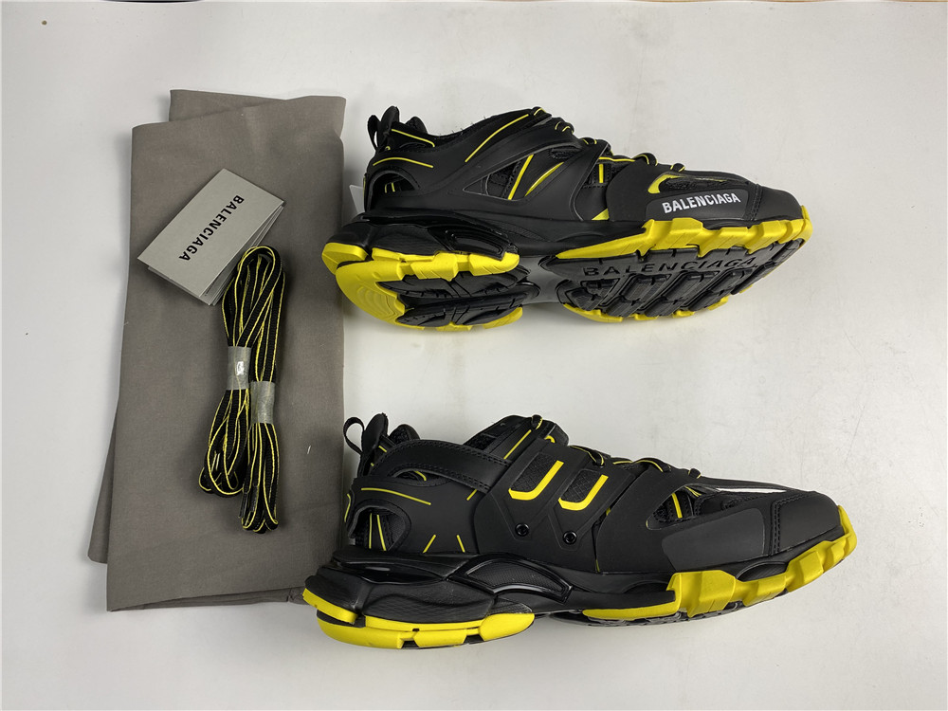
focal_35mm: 26
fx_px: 712
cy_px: 356
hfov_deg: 67.3
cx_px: 474
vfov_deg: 53.1
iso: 50
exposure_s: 1/100
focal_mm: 4.25
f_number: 1.8
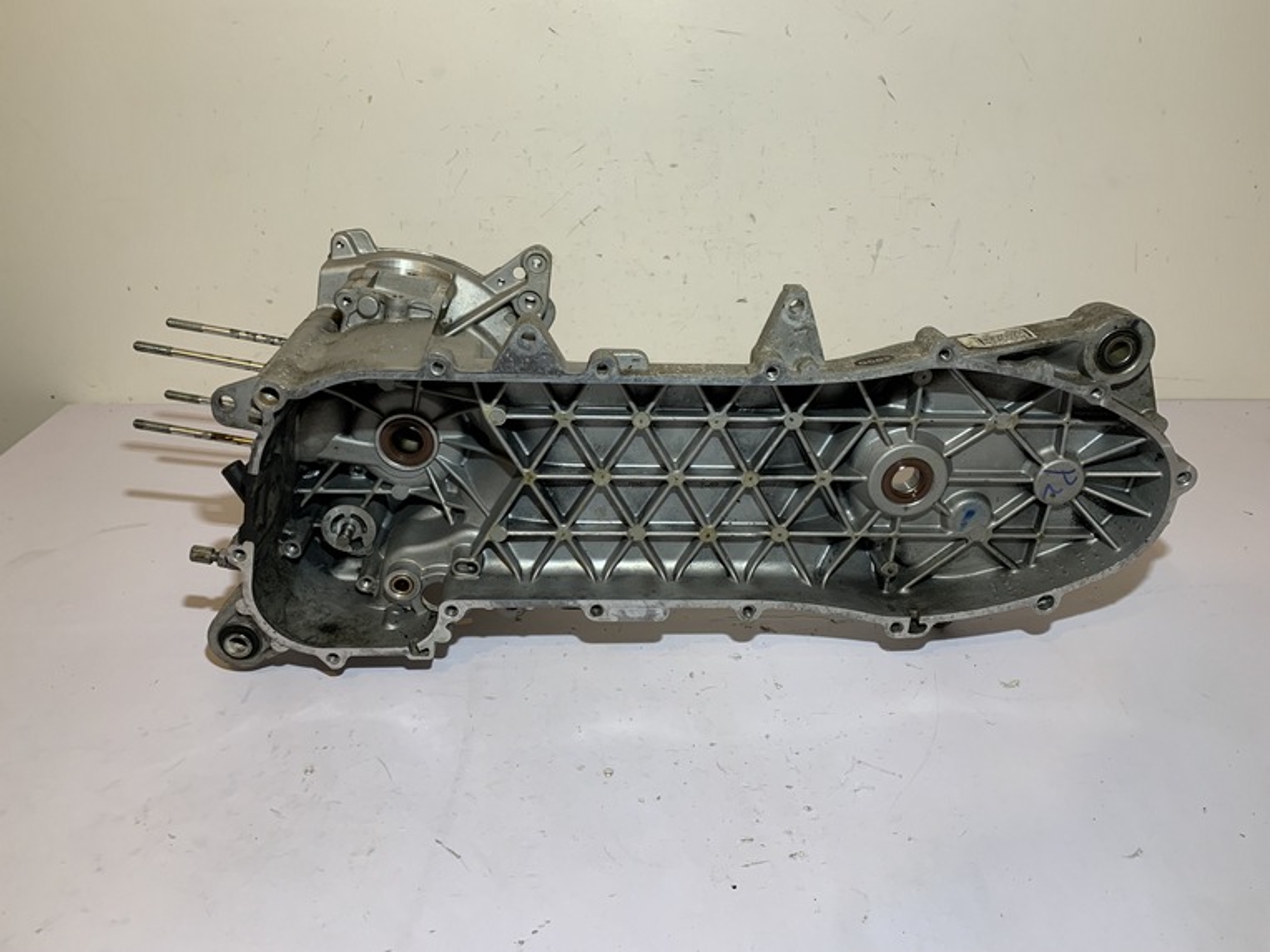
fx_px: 954
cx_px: 635
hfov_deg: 67.3
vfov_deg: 53.1
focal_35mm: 26
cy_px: 476
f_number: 1.8
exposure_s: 1/121
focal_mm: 4.25
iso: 100
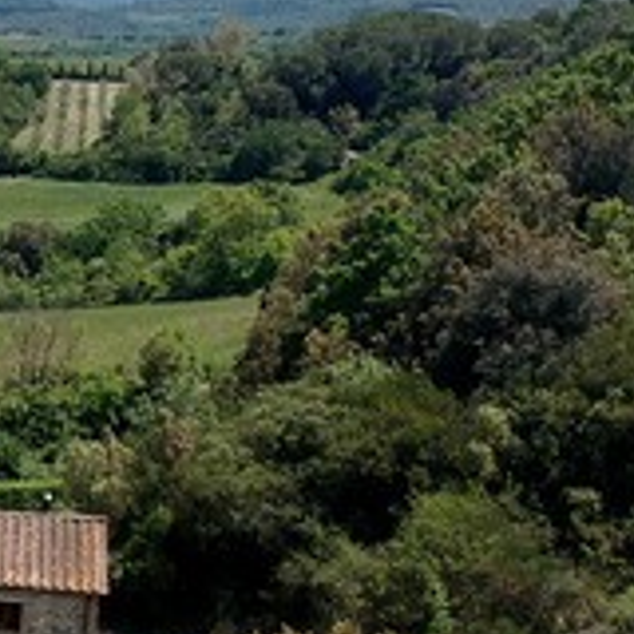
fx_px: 1720
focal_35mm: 83
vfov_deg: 20.8
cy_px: 436
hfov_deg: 18.0
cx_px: -388
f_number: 2.6
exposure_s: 1/1000
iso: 100
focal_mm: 4.49
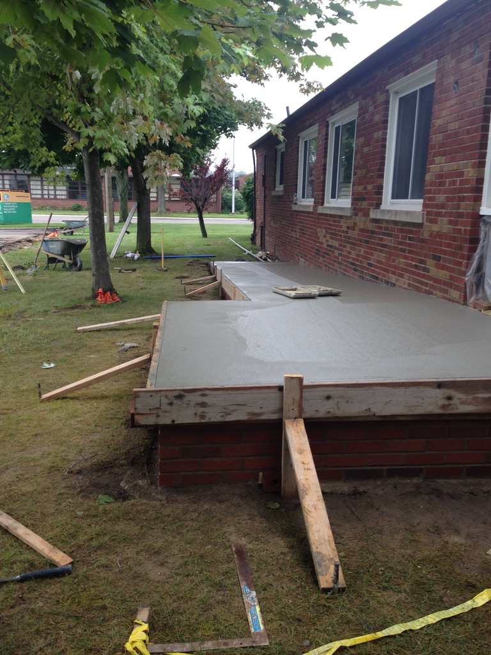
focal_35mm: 33
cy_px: 328
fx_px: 624
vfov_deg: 55.4
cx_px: 246
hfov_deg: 42.9
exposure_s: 1/165
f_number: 2.4
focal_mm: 4.12
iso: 50
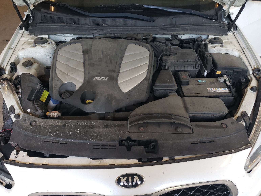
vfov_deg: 51.4
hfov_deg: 65.3
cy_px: 95
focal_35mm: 27
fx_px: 204
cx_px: 130
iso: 92
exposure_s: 1/120
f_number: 1.5
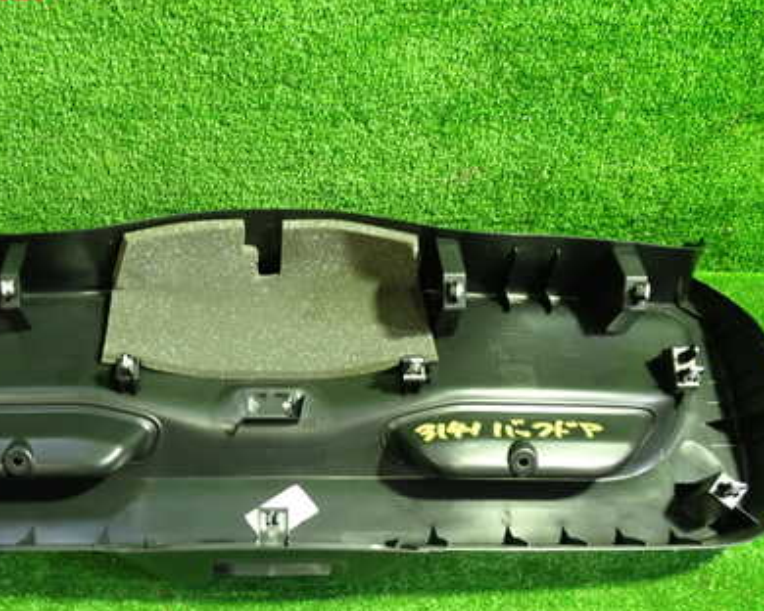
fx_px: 1018
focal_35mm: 45
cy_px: 403
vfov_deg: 33.2
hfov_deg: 40.8
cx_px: 274
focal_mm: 5.4
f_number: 2.3
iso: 640
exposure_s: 1/30
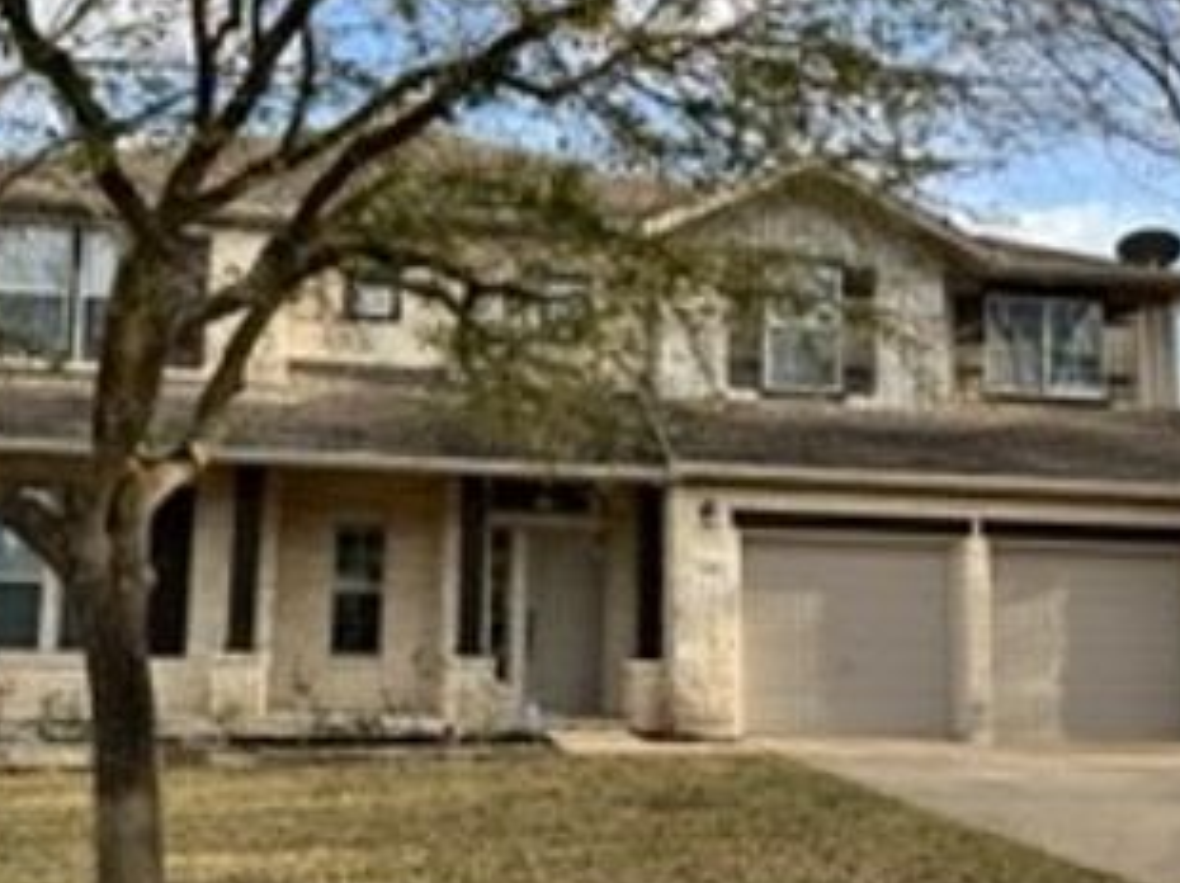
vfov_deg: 34.3
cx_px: 590
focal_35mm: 42
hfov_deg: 44.8
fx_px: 1431
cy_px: 485
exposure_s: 1/949
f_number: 1.5
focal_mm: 5.7
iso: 50
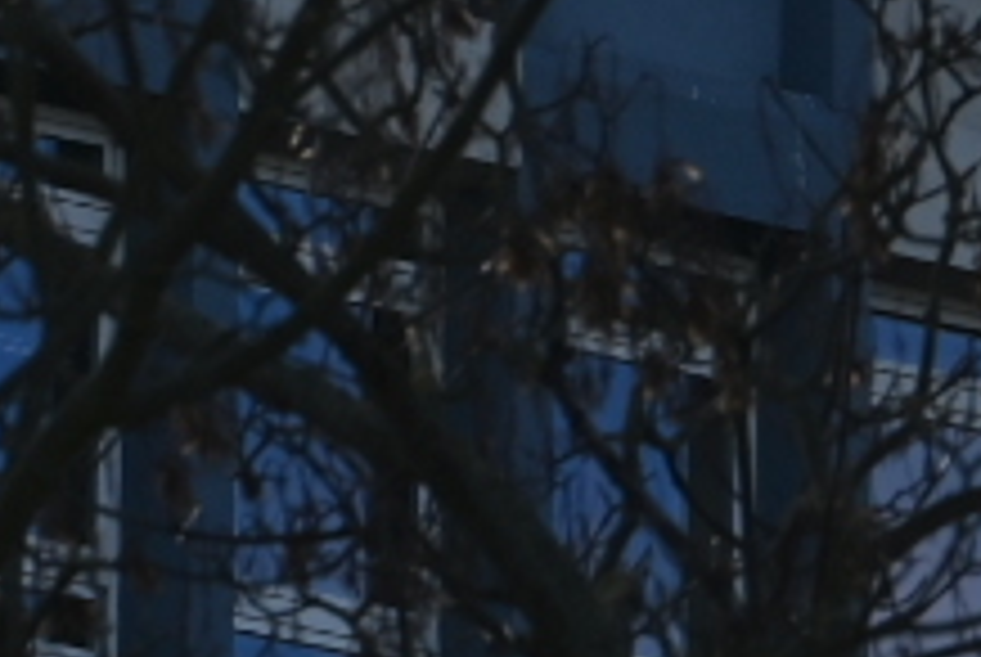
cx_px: 1030
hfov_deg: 2.2
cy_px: -1652
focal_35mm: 927
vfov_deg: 1.5
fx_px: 25294
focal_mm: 125
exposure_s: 1/640
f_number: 9
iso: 100
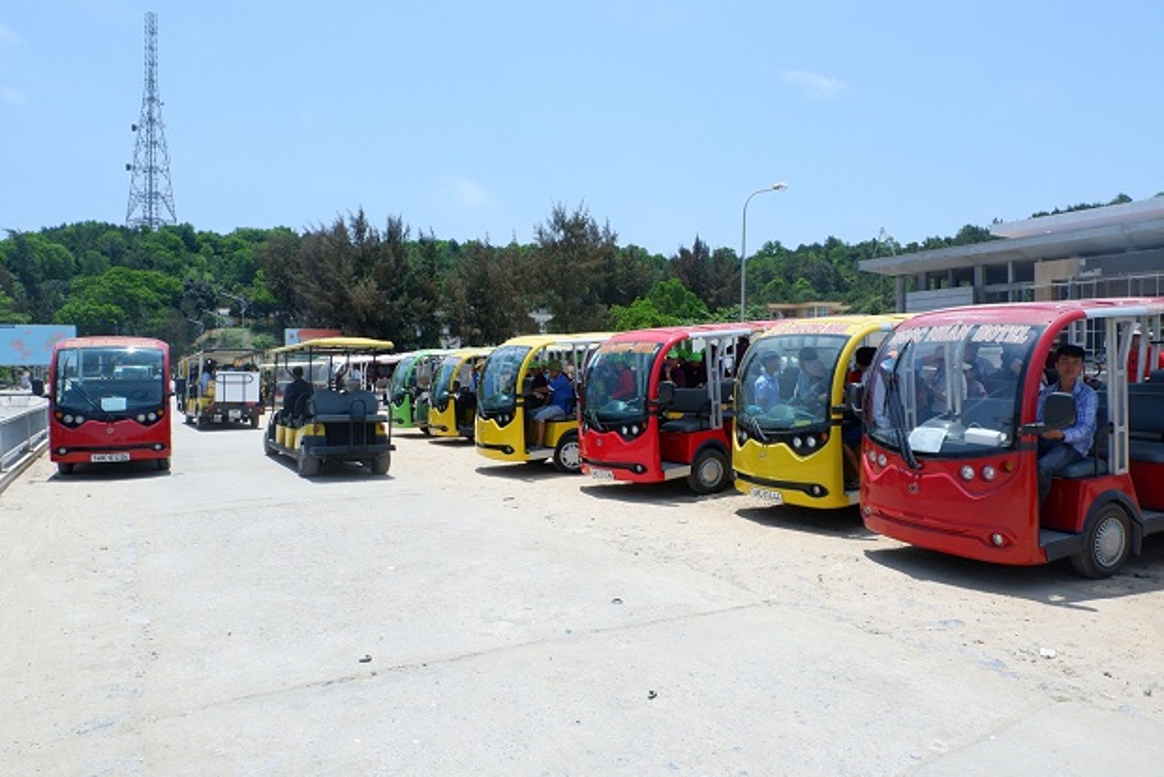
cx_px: 582
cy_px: 388
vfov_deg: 53.2
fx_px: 776
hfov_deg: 73.7
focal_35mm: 24
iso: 320
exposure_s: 1/400
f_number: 10
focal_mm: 16
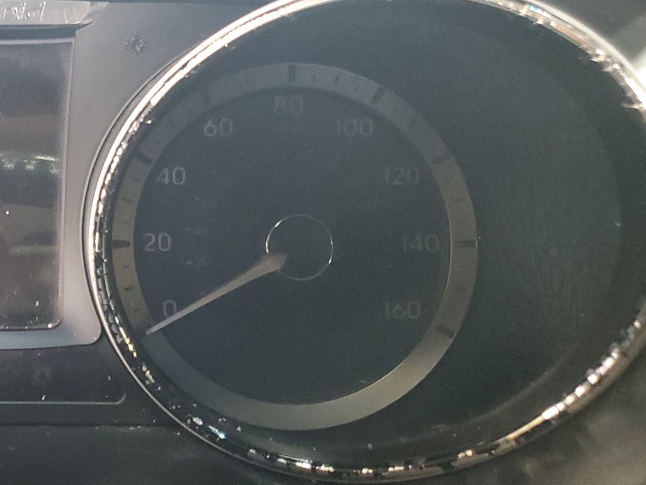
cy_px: 163
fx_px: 1026
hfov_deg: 31.9
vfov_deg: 26.4
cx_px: -21
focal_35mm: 55
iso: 359
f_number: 1.5
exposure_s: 1/40
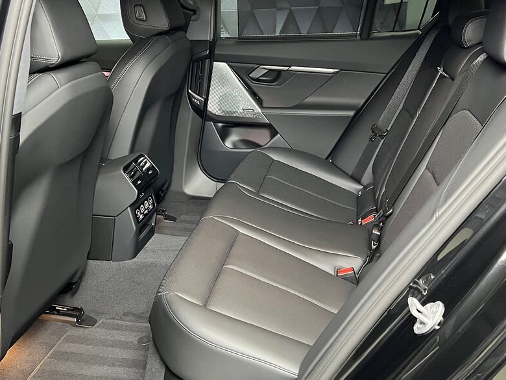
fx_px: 585
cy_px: 178
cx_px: 252
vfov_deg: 35.9
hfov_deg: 46.8
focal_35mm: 40
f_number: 1.5
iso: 500
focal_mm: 5.7
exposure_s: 1/33
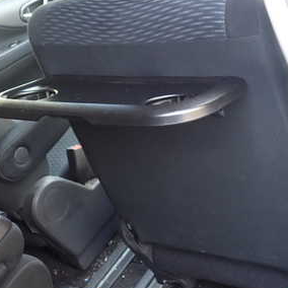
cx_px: 211
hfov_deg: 30.1
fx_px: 527
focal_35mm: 56
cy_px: 85
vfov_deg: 30.2
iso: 200
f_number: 2.3
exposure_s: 1/60
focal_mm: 5.4
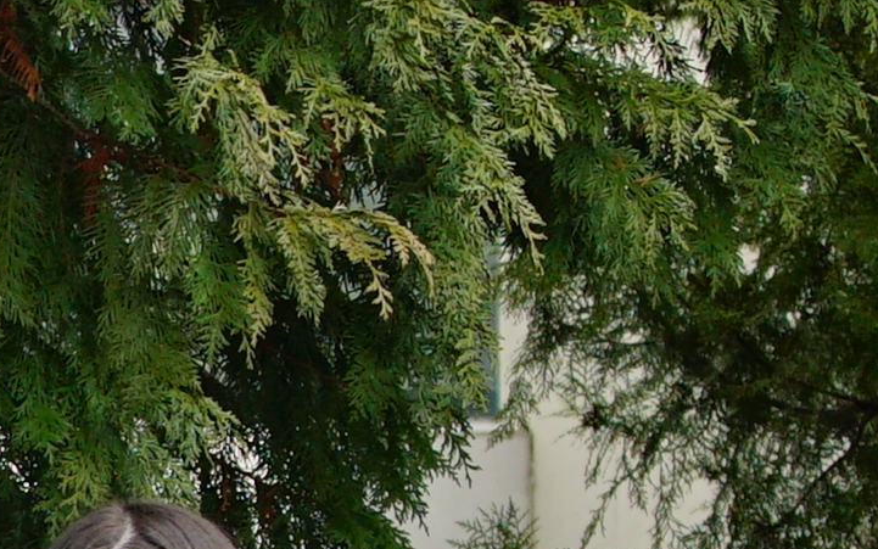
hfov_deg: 5.0
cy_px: 981
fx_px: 9837
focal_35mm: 411
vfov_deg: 3.2
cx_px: -805
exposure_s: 1/1000
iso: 400
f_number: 4
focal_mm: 70
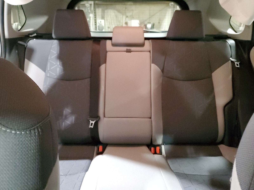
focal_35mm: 26
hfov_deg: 67.3
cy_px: 95
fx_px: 191
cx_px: 127
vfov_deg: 53.1
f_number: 1.5
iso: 1040
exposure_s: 1/12
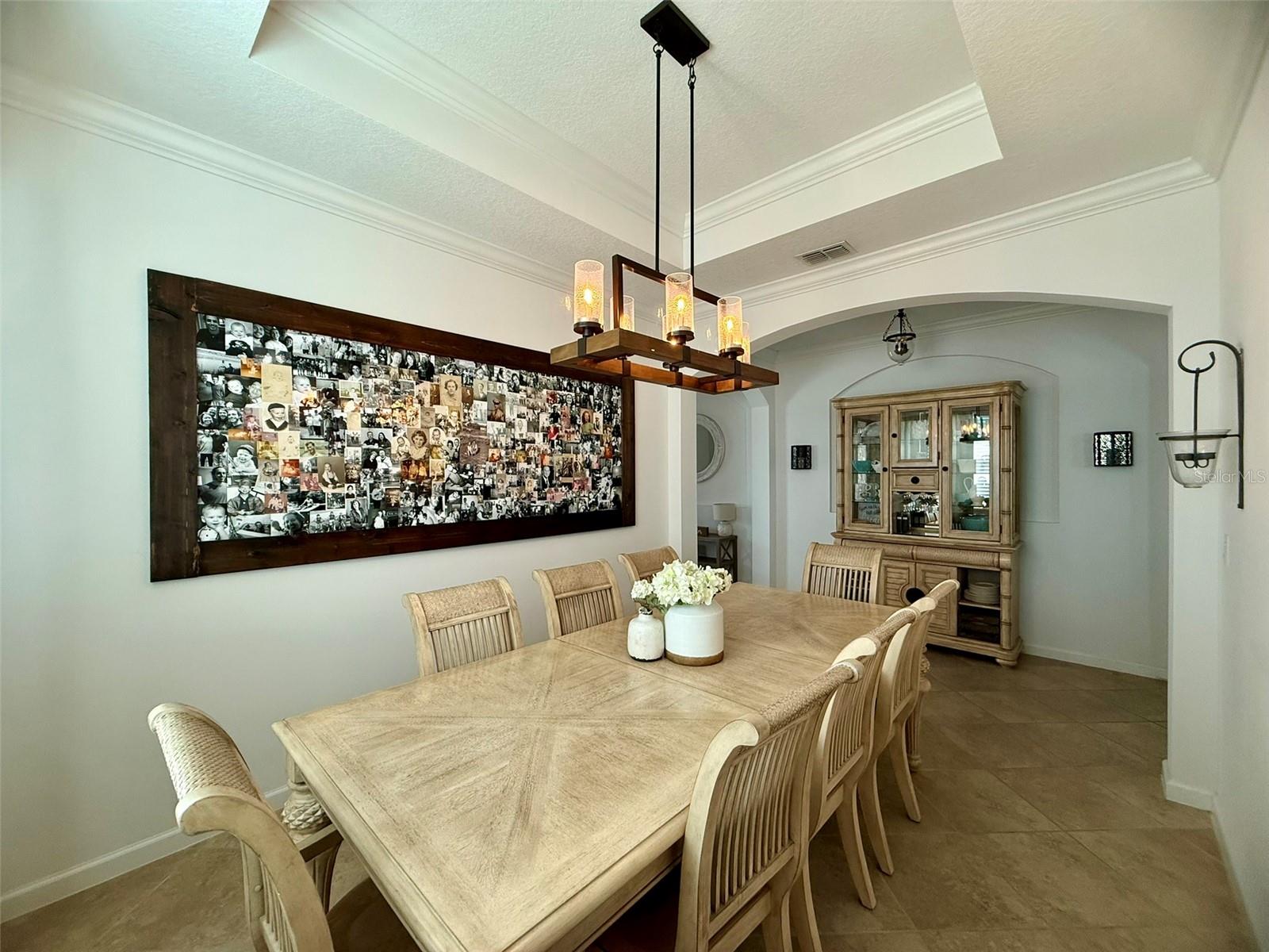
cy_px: 476
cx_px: 634
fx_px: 513
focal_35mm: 14
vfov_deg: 85.7
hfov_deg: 102.1
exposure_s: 1/120
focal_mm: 2.22
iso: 160
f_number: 2.2
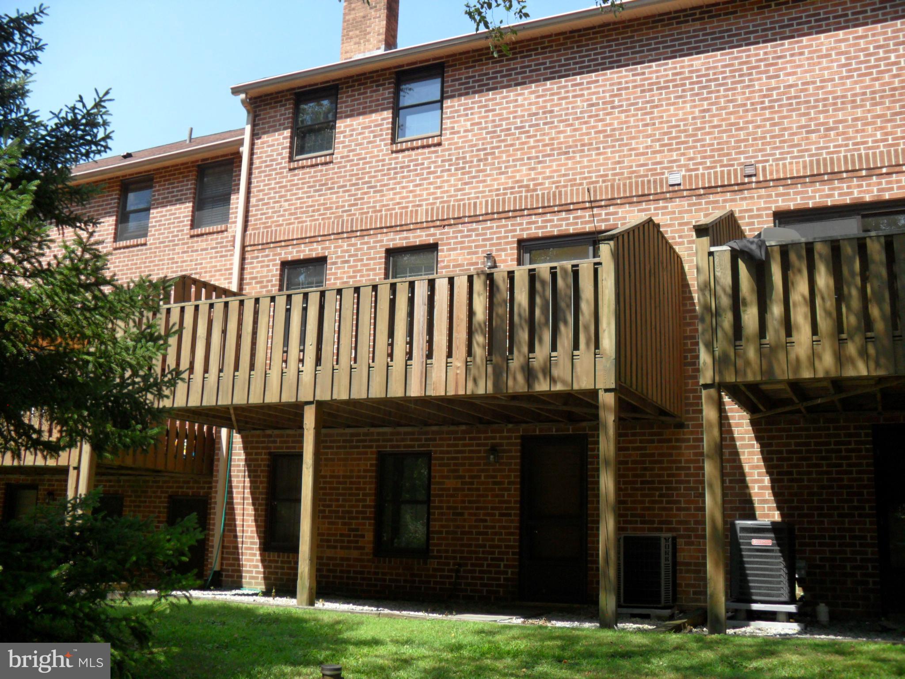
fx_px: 915
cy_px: 340
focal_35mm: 35
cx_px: 452
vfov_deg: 40.7
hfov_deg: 52.6
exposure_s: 1/750
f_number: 3
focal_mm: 6.3
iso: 80
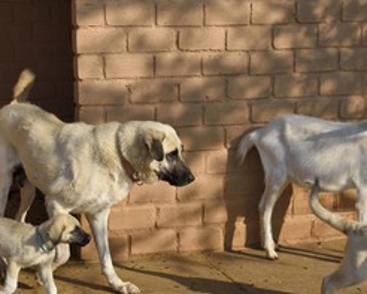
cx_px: 221
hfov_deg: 20.6
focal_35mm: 93
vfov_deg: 16.5
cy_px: 161
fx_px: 1011
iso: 200
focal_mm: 58
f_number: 10
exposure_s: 1/250
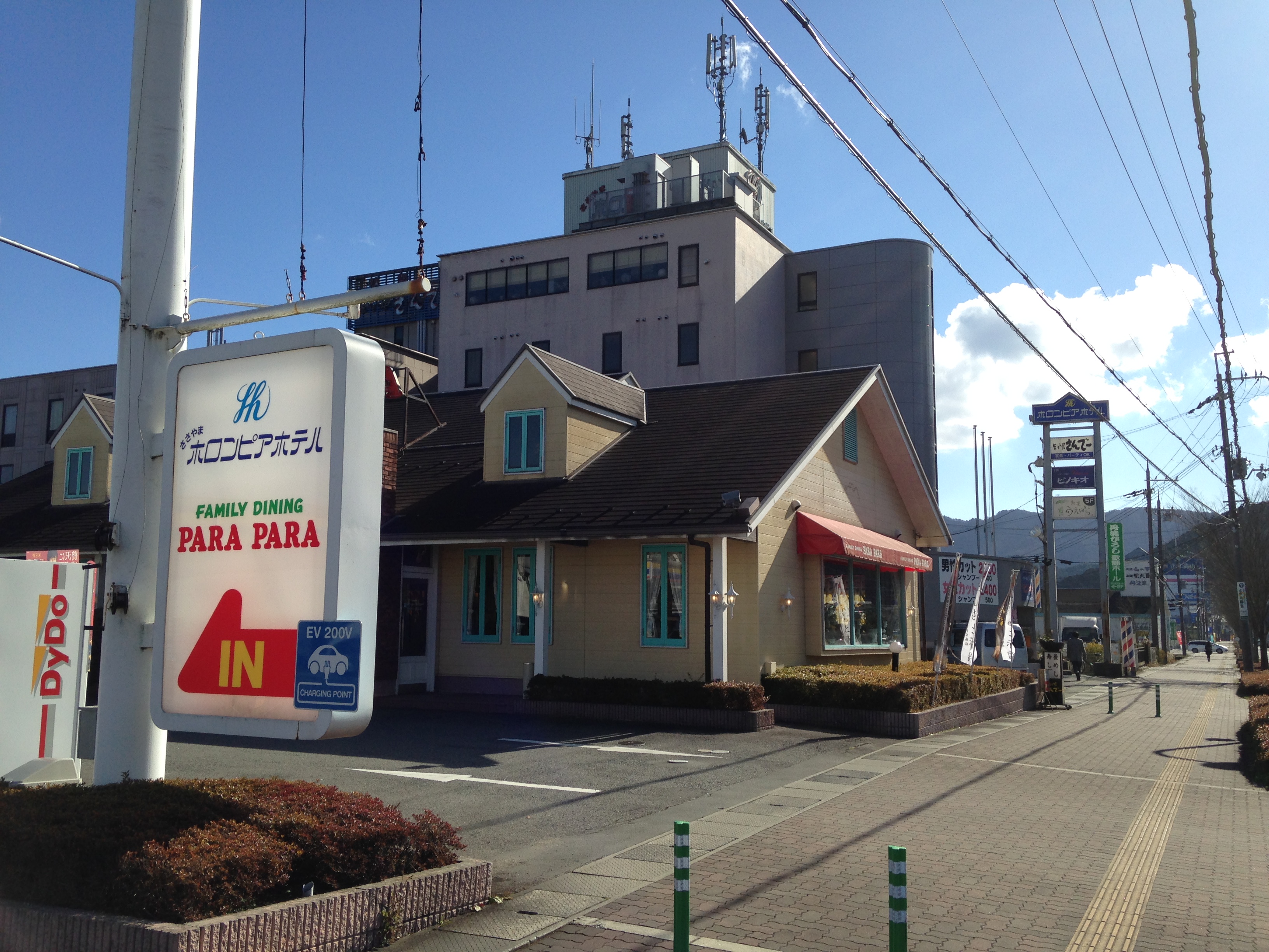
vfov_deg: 42.9
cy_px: 476
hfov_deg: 55.4
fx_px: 1210
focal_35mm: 33
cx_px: 634
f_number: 2.4
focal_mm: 4.12
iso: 50
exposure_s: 1/1748
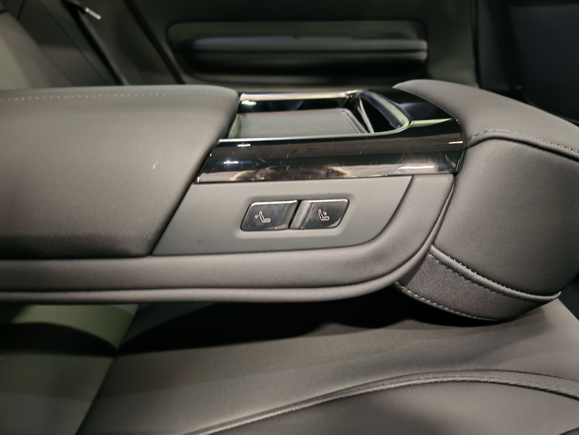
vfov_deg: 45.4
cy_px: 218
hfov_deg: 58.4
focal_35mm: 31
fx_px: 519
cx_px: 290
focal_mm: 6.12
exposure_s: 1/16.7
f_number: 1.9
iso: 5934
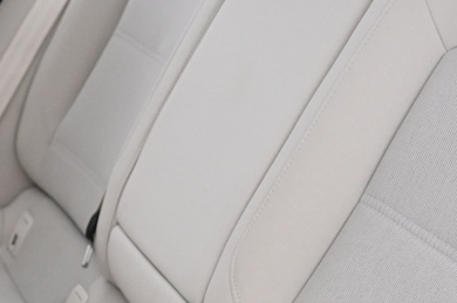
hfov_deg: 19.7
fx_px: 1268
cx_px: -30
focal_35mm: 100
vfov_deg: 13.5
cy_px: 264
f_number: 4
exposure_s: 1/20
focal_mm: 24
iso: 2000
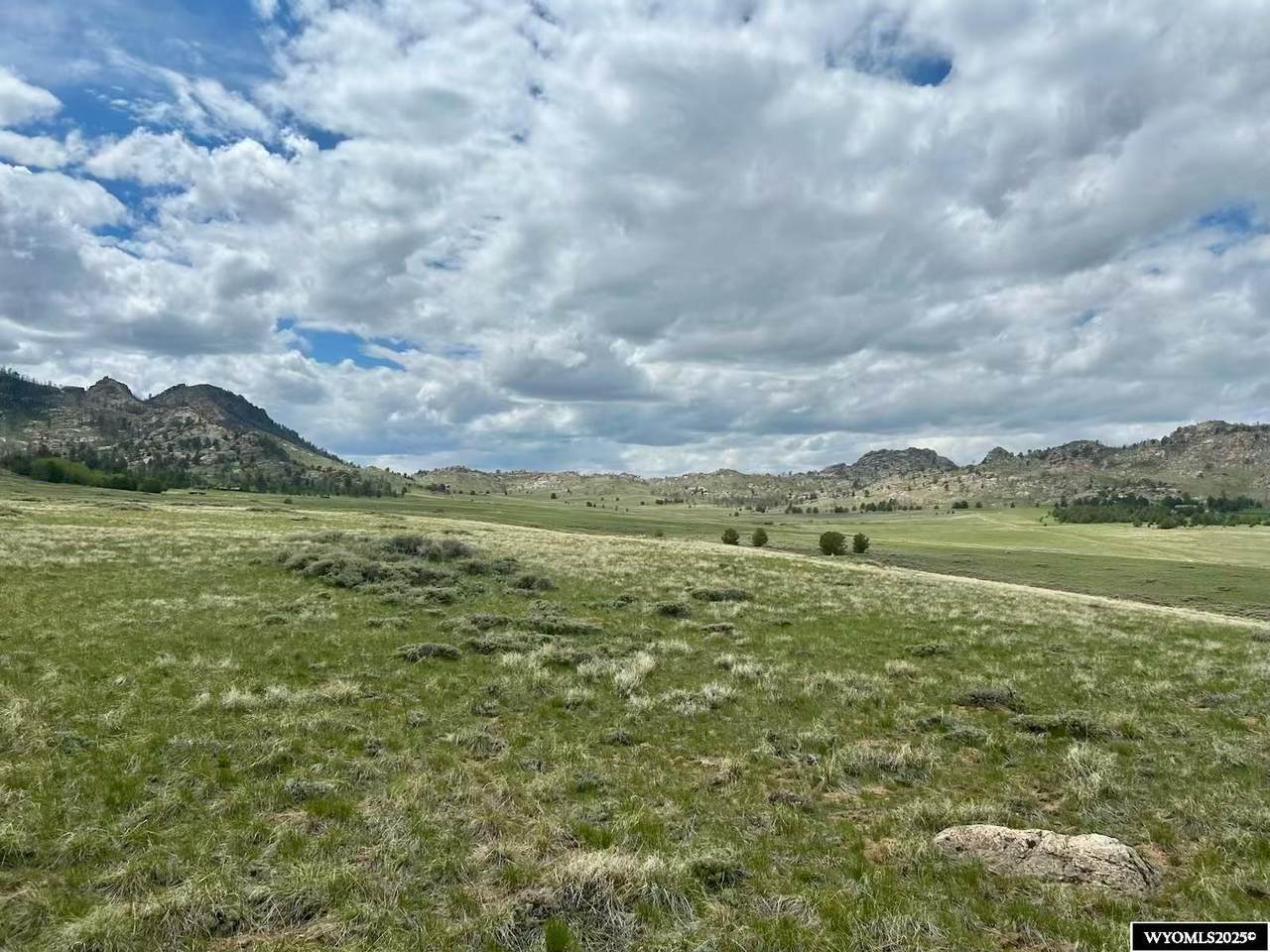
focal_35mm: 26
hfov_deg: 67.3
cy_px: 476
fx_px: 954
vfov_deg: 53.1
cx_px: 635
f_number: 1.5
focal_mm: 5.7
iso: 50
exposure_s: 1/10309
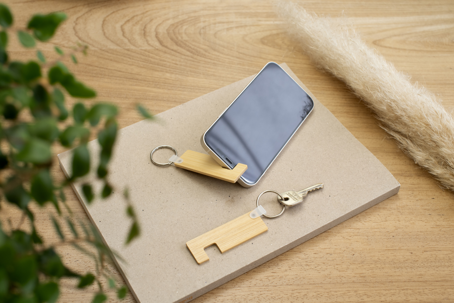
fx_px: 631
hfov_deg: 39.6
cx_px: 227
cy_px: 152
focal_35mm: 50
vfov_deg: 27.0
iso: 500
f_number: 8
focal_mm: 50
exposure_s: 1/20
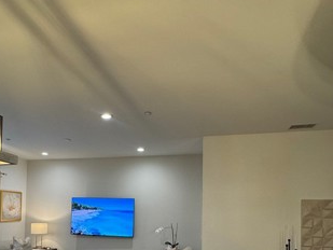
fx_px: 279
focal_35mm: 29
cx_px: 135
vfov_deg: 45.3
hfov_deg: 61.2
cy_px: 207
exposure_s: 1/60
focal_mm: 2.22
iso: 160
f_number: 2.2
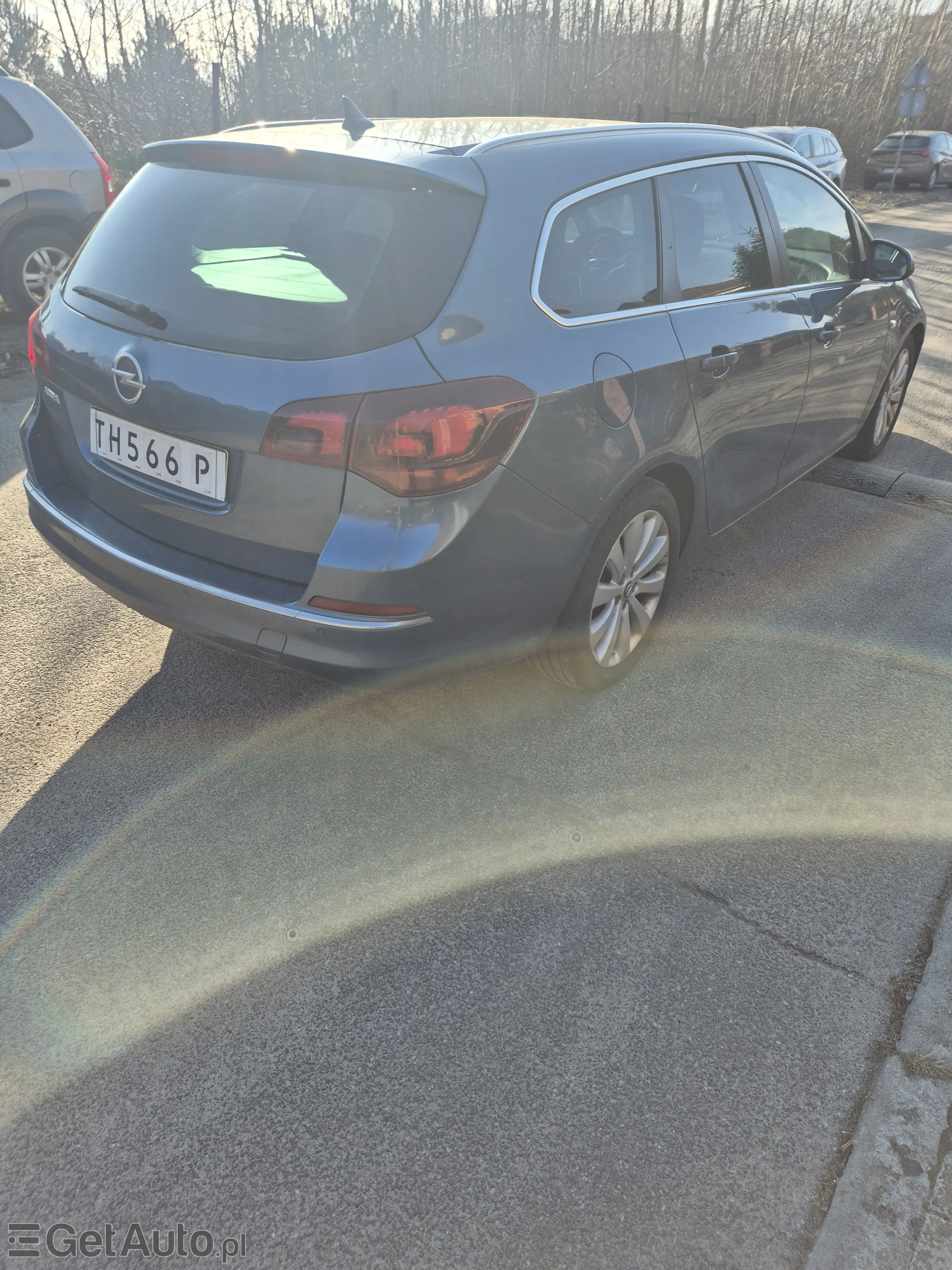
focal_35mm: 23
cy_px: 635
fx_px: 843
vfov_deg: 73.9
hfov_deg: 58.9
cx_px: 476
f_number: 1.8
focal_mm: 5.4
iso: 25
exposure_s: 1/710
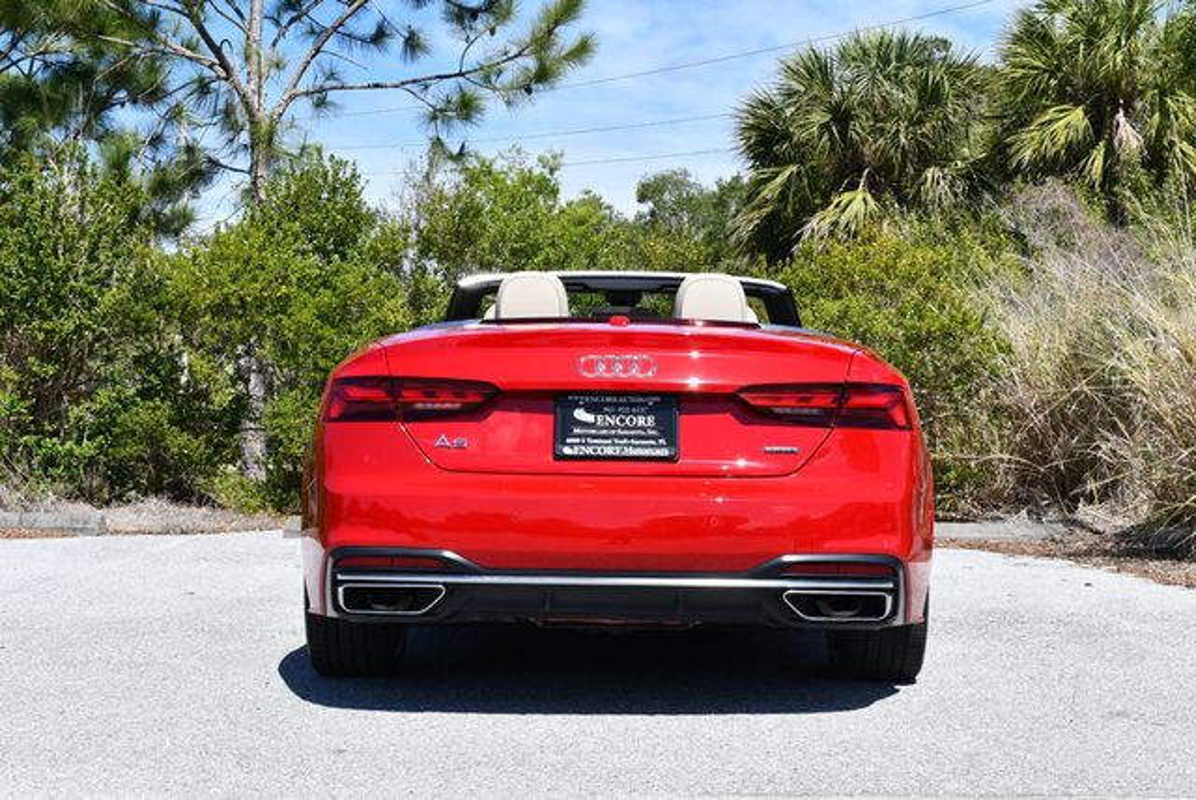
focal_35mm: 60
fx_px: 1995
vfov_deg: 22.7
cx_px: 598
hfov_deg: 33.4
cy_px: 400
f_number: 8
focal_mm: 30
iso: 125
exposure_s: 1/250
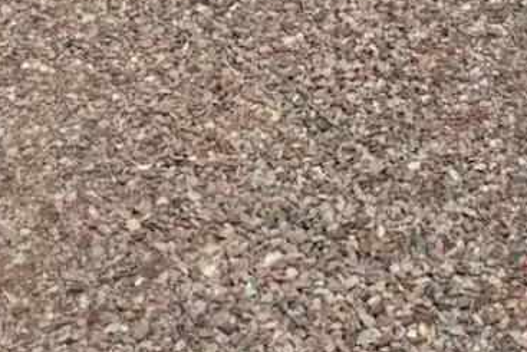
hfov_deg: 14.7
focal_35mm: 136
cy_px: -792
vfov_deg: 8.2
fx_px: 1992
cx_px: 603
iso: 80
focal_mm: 6.76
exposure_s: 1/9009
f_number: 1.78
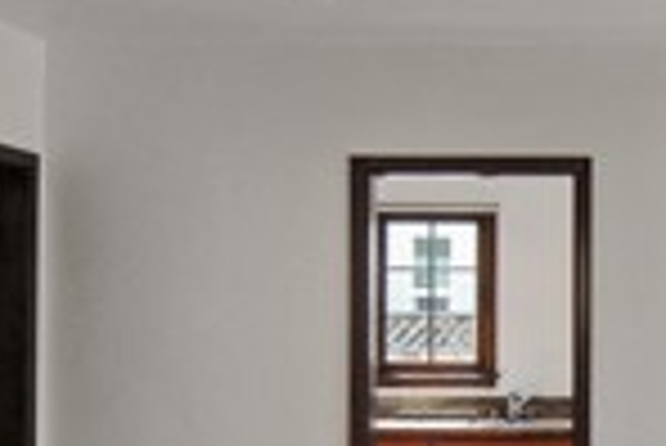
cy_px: 536
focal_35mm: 71
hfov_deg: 26.7
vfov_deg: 18.2
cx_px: 680
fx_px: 1318
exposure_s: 1/30
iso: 125
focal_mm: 11
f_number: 5.6
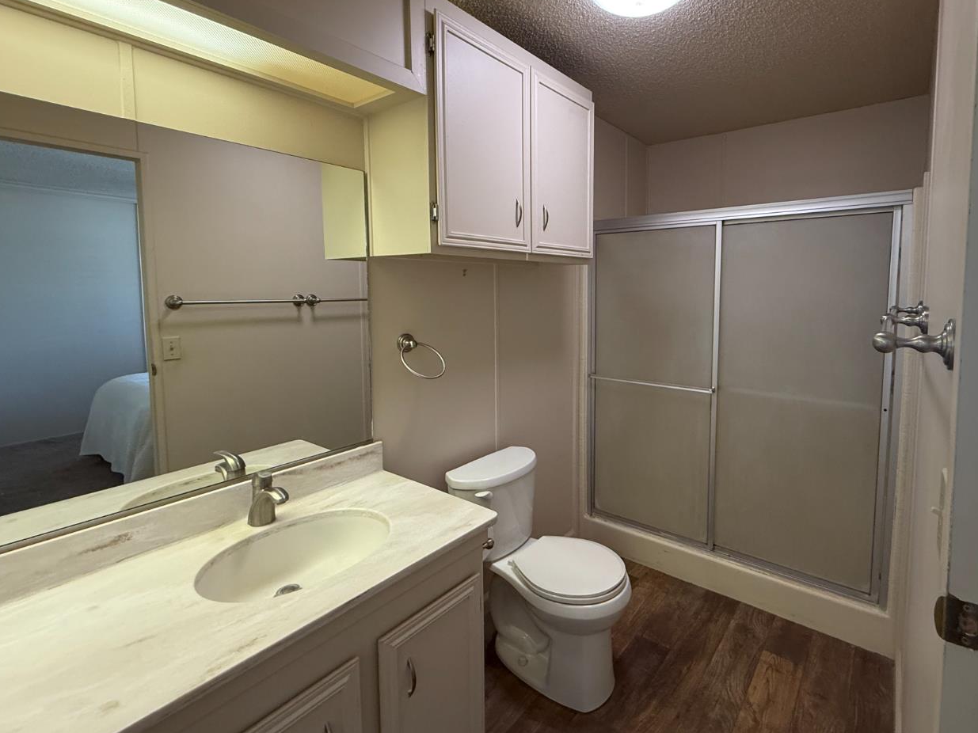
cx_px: 561
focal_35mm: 17
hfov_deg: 90.4
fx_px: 480
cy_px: 324
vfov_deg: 74.4
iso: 250
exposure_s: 1/60
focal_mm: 2.22
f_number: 2.2
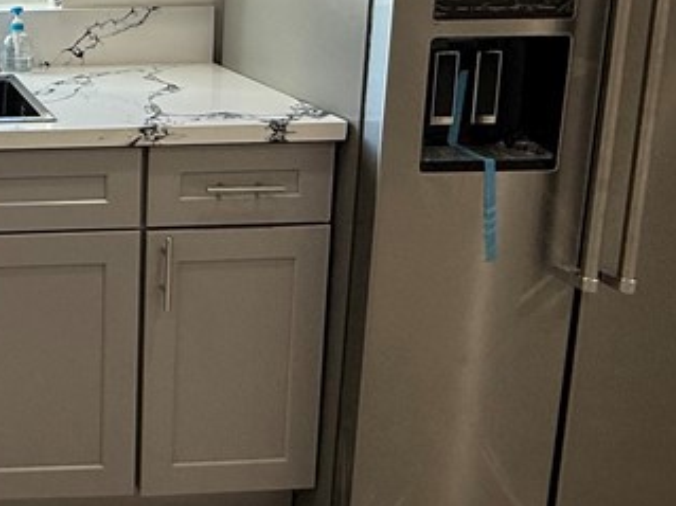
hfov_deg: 34.1
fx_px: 878
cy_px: 40
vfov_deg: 30.6
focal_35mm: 45
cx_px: -131
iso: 64
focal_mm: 2.22
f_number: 2.2
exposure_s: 1/207
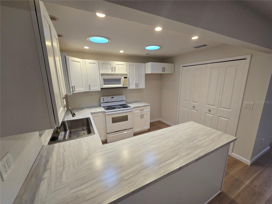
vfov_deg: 89.9
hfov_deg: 106.2
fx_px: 102
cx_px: 136
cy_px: 102
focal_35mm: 13
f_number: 2.2
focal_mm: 2.2
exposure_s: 1/60
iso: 125
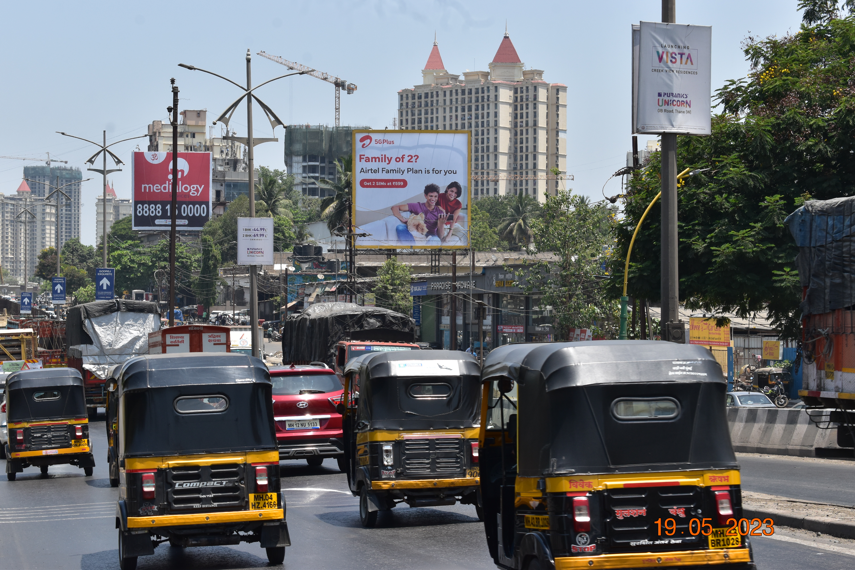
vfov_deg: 16.6
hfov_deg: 24.6
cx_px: 428
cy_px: 285
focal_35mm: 82
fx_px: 1959
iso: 400
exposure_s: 1/400
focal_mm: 55
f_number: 11
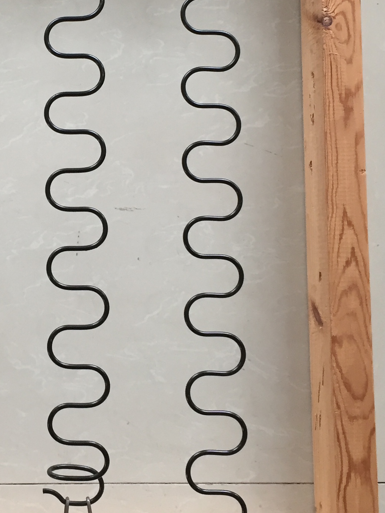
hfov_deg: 20.4
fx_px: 1038
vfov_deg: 27.6
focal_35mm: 70
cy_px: 167
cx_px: 11
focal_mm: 4.15
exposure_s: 1/33
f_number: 2.2
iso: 80
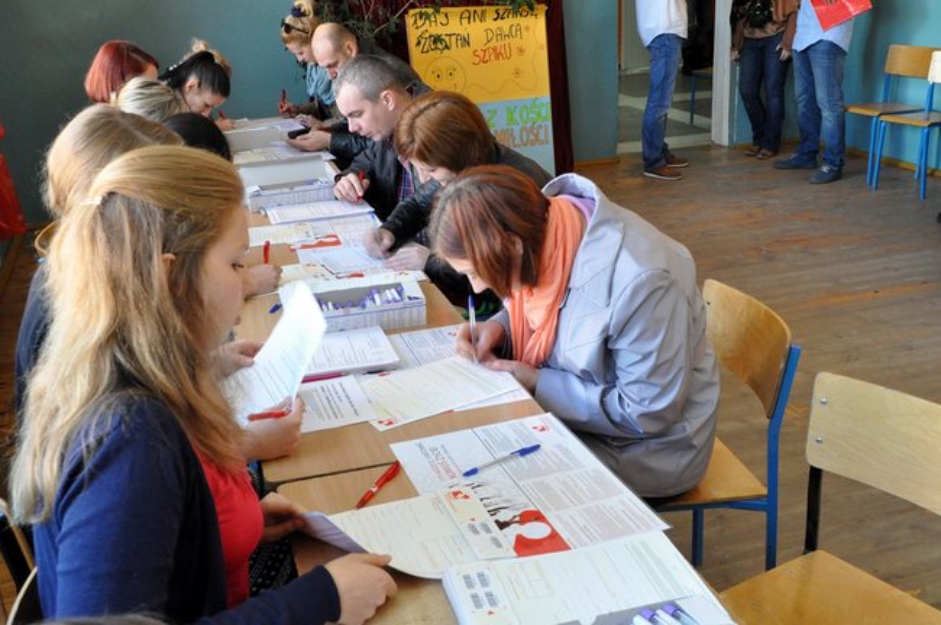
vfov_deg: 35.4
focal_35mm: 38
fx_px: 979
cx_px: 470
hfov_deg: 51.3
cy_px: 312
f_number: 14
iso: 2800
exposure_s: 1/30
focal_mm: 25
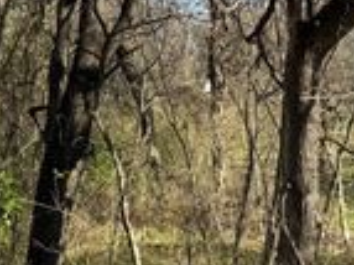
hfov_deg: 23.1
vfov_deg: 17.2
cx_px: 257
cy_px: 1
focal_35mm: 84
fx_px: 858
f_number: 1.78
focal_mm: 6.76
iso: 80
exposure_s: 1/1560
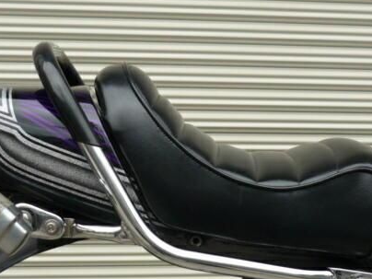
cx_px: 171
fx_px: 903
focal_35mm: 84
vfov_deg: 17.6
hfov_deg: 23.3
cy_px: 164
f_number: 2.8
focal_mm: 5.5
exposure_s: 1/200
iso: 100
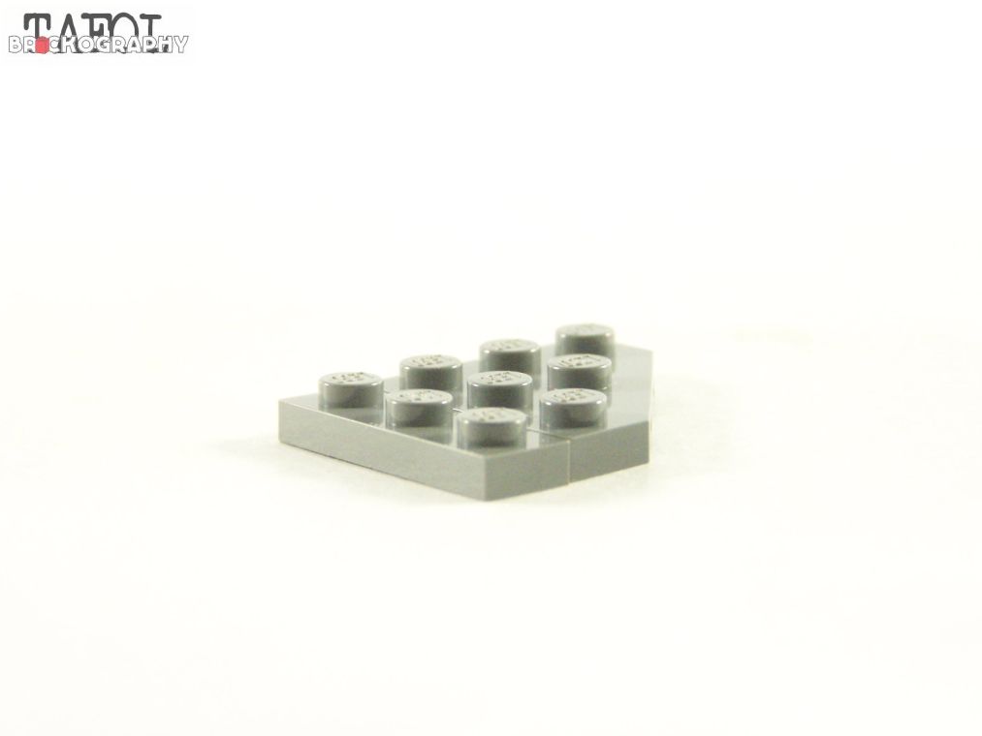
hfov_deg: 20.6
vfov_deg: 15.6
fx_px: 2695
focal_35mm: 95
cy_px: 365
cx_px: 488
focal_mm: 15.6
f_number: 3.2
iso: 400
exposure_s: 1/60
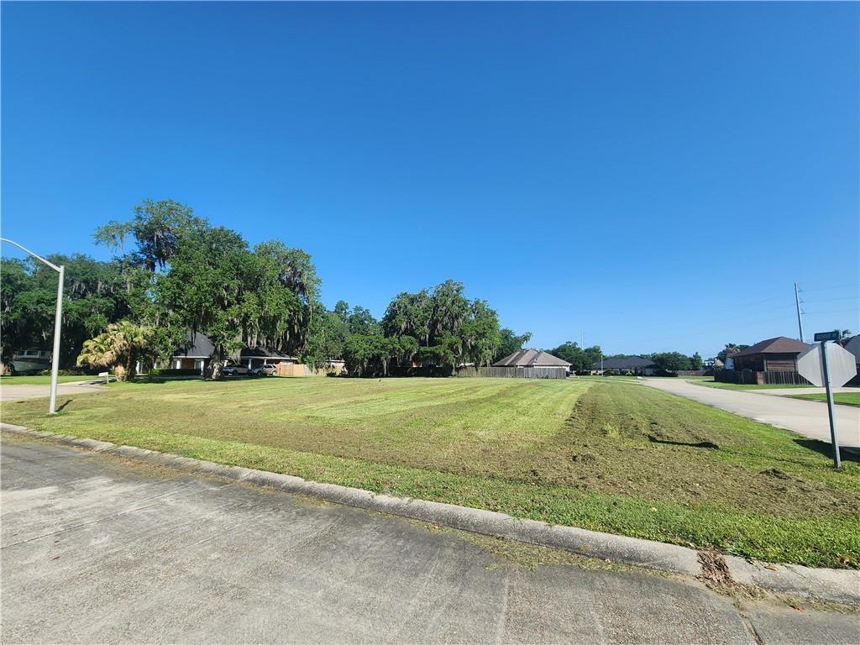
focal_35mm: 13
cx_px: 430
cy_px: 322
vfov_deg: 89.9
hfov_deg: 106.2
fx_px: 323
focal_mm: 2.2
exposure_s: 1/1756
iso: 50
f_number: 2.2
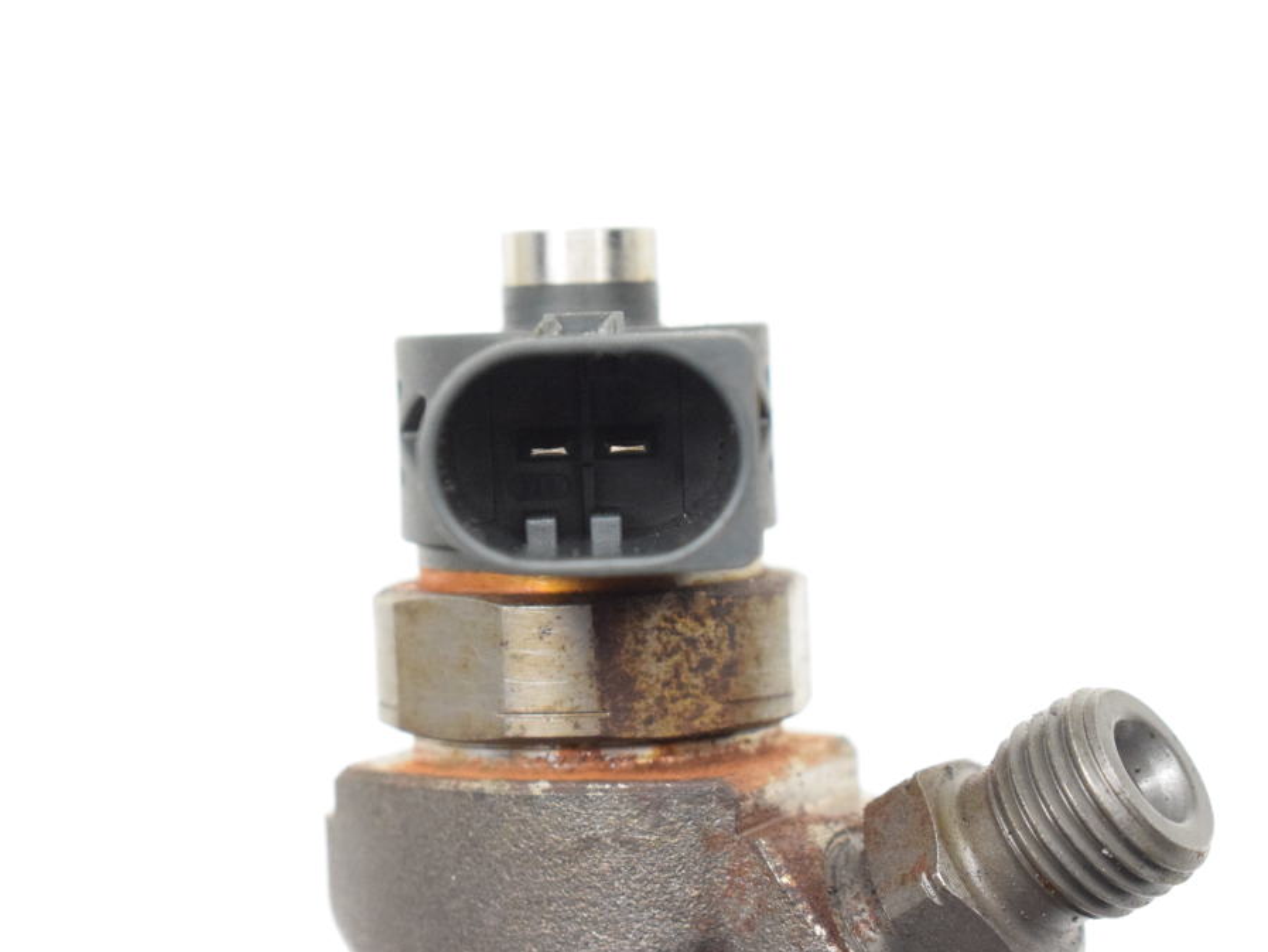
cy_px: 474
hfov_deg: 21.6
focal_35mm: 91
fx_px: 3317
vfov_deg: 16.3
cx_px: 609
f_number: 9
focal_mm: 55
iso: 6400
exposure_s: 1/500
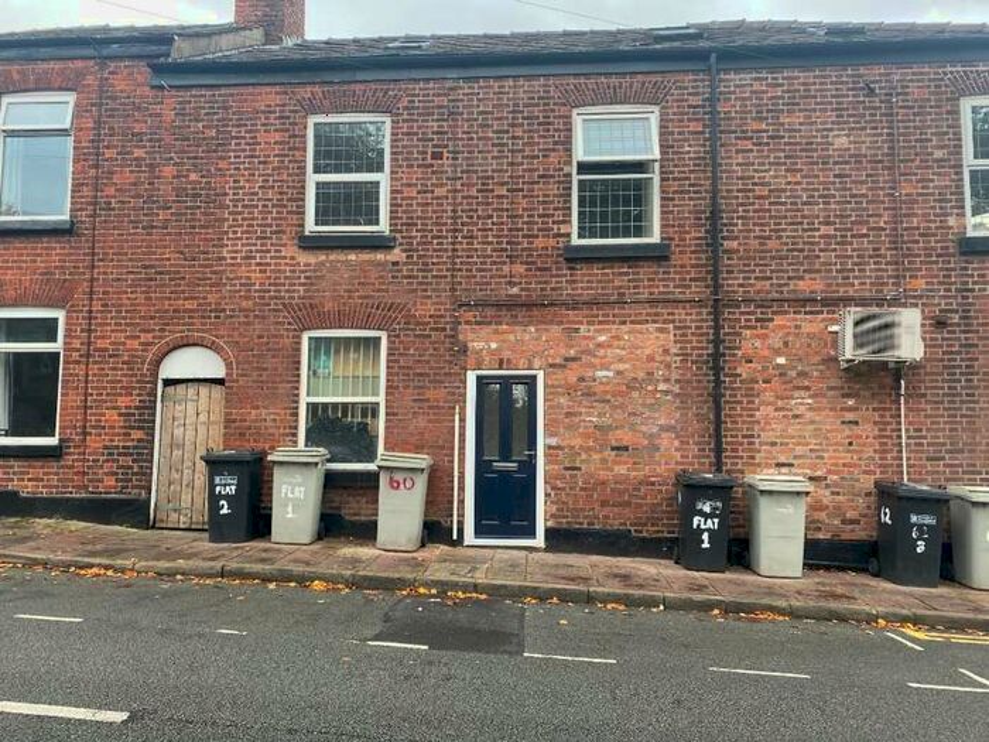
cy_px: 371
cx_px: 494
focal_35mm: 26
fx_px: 743
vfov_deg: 53.1
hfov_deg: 67.3
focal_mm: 4.25
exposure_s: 1/121
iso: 50
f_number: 1.8
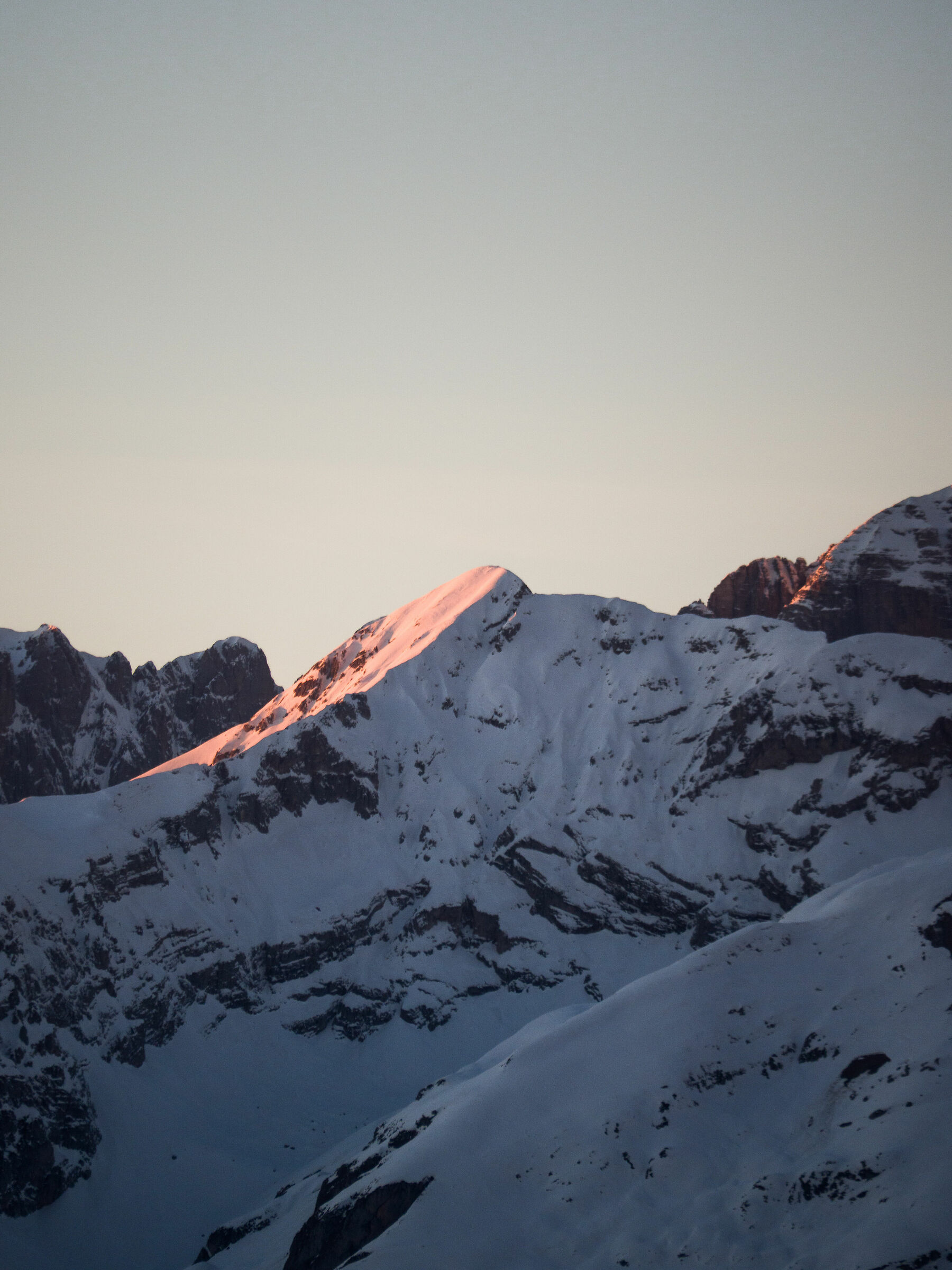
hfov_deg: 3.7
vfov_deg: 5.0
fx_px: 14668
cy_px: 635
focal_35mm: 400
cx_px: 476
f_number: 5.6
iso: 400
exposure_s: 1/200
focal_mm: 200
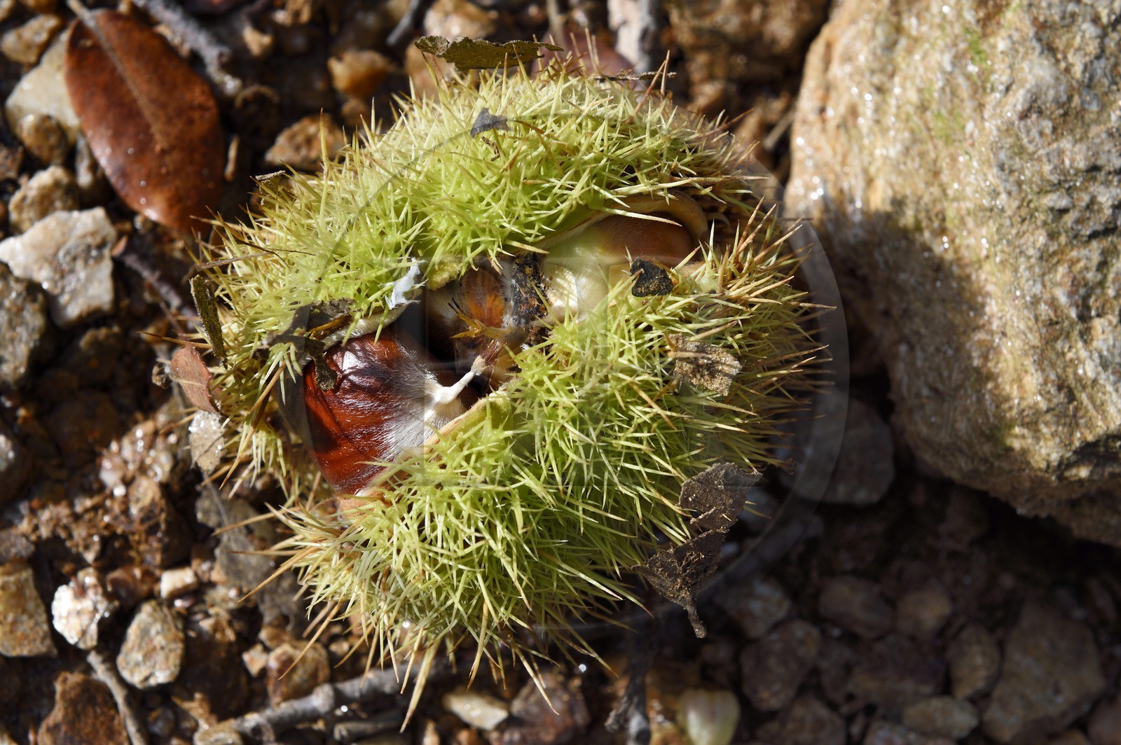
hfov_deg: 28.9
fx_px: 2178
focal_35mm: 70
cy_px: 372
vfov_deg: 19.4
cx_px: 560
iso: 400
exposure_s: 1/160
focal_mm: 70
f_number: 13
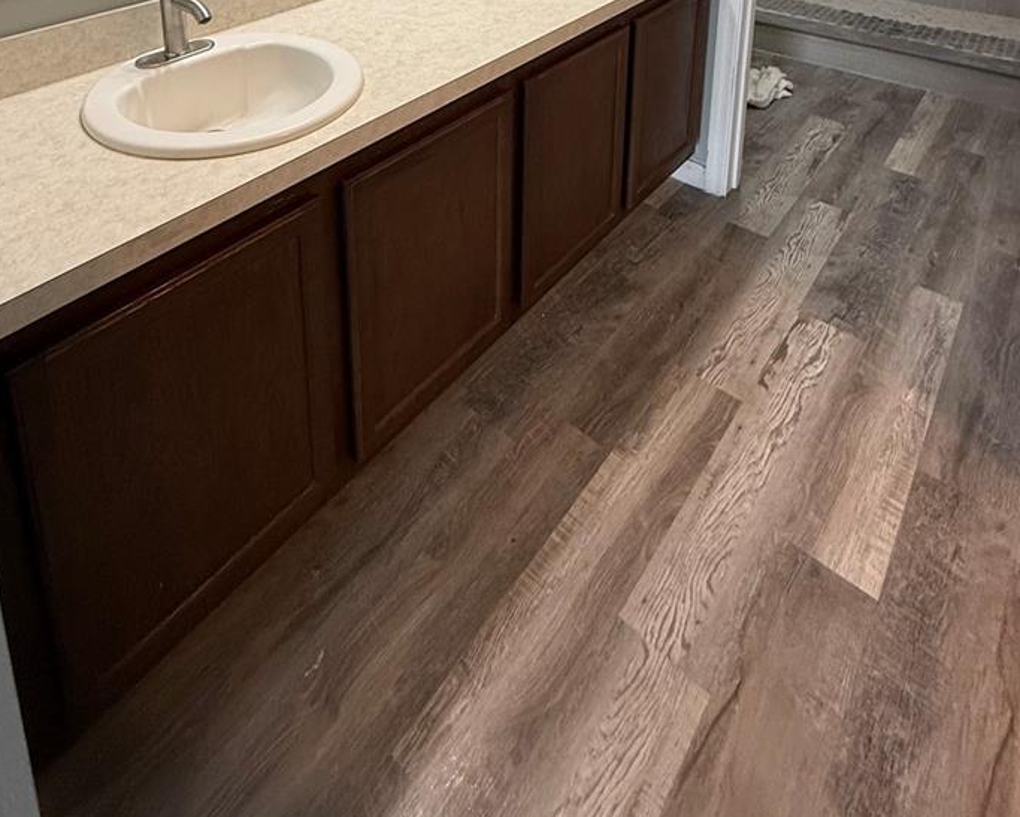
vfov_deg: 45.6
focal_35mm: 24
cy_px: -63
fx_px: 725
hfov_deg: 69.8
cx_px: 426
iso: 200
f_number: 2.2
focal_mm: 2.22
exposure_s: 1/60
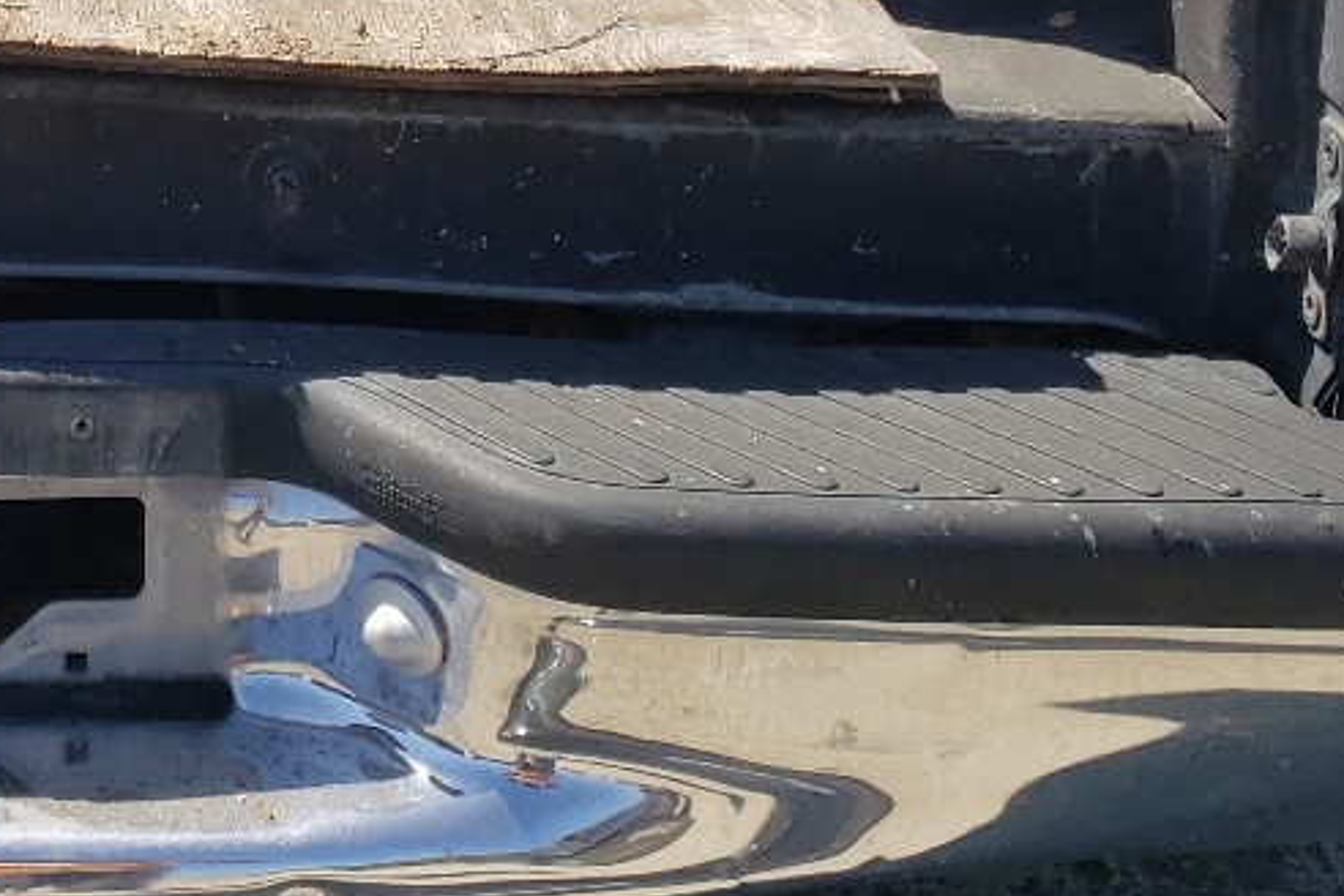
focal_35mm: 88
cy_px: -426
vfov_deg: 14.5
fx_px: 3285
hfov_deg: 22.2
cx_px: -38
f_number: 1.5
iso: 50
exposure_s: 1/2500
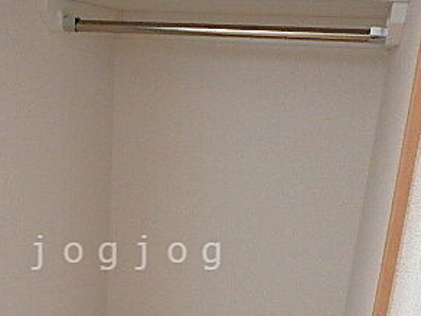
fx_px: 559
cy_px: 253
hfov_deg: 40.6
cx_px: 130
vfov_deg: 30.7
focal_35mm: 46
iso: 800
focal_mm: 3.7
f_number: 3.5
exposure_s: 1/30
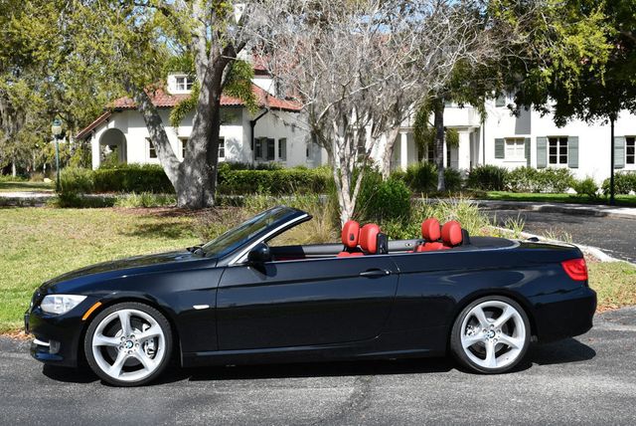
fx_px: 1061
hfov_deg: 33.4
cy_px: 213
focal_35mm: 60
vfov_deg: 22.7
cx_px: 318
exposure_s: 1/250
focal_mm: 30
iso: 125
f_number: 8
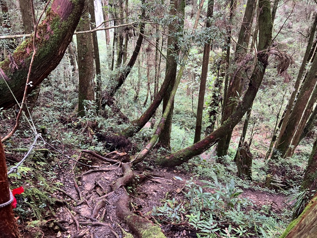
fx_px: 238
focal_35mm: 26
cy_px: 119
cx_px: 158
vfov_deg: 53.1
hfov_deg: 67.3
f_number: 1.5
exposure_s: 1/60
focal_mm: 5.7
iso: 250
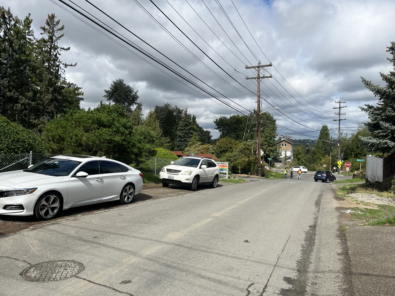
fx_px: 297
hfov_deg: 67.3
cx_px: 198
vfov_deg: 53.1
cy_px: 148
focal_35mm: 26
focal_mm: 5.1
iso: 50
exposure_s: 1/5076
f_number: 1.6
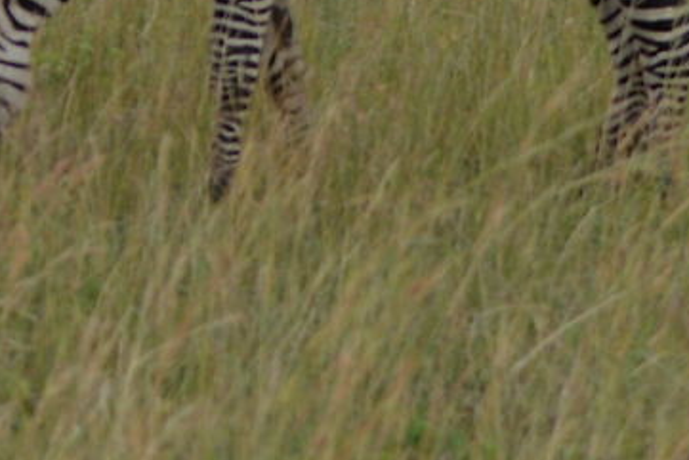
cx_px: -840
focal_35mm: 532
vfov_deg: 2.6
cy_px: -836
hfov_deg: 3.8
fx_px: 10185
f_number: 5.6
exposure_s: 1/80
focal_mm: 80
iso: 110
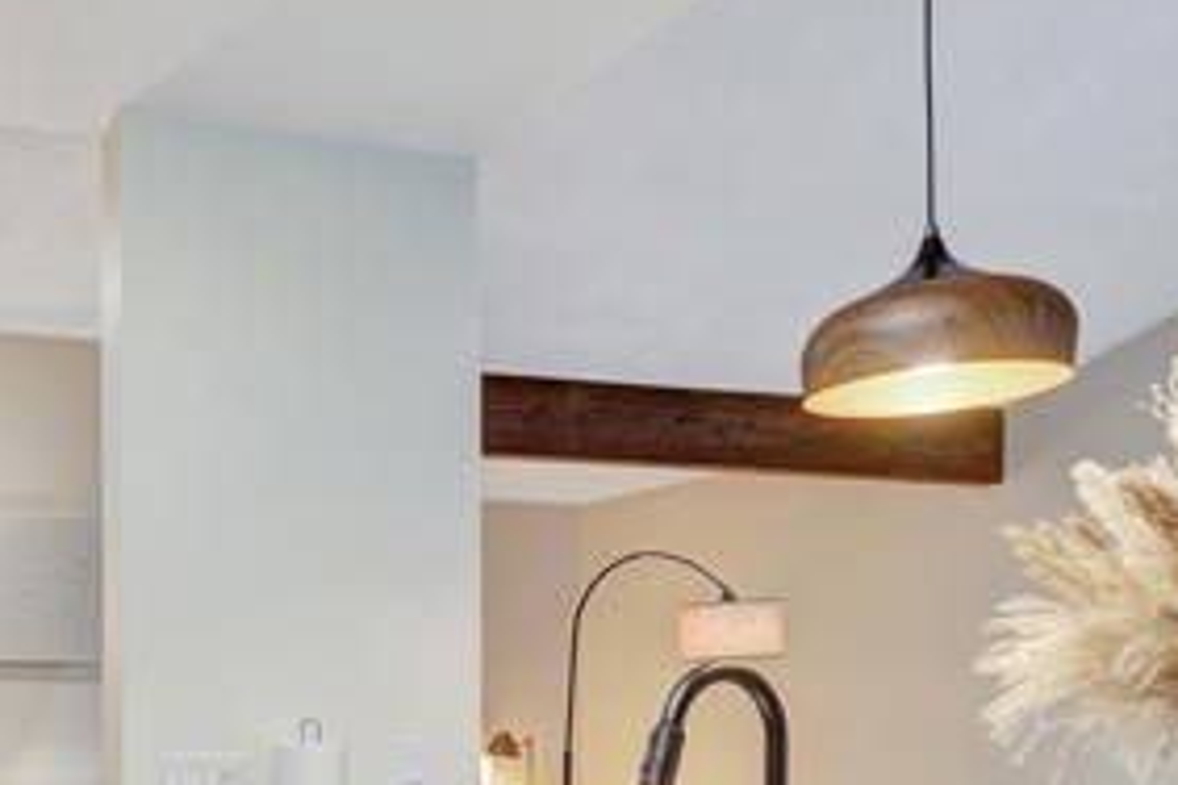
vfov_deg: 36.5
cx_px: 54
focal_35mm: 34
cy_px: 706
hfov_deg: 48.1
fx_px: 1112
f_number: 5.6
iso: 100
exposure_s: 1/5
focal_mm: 10
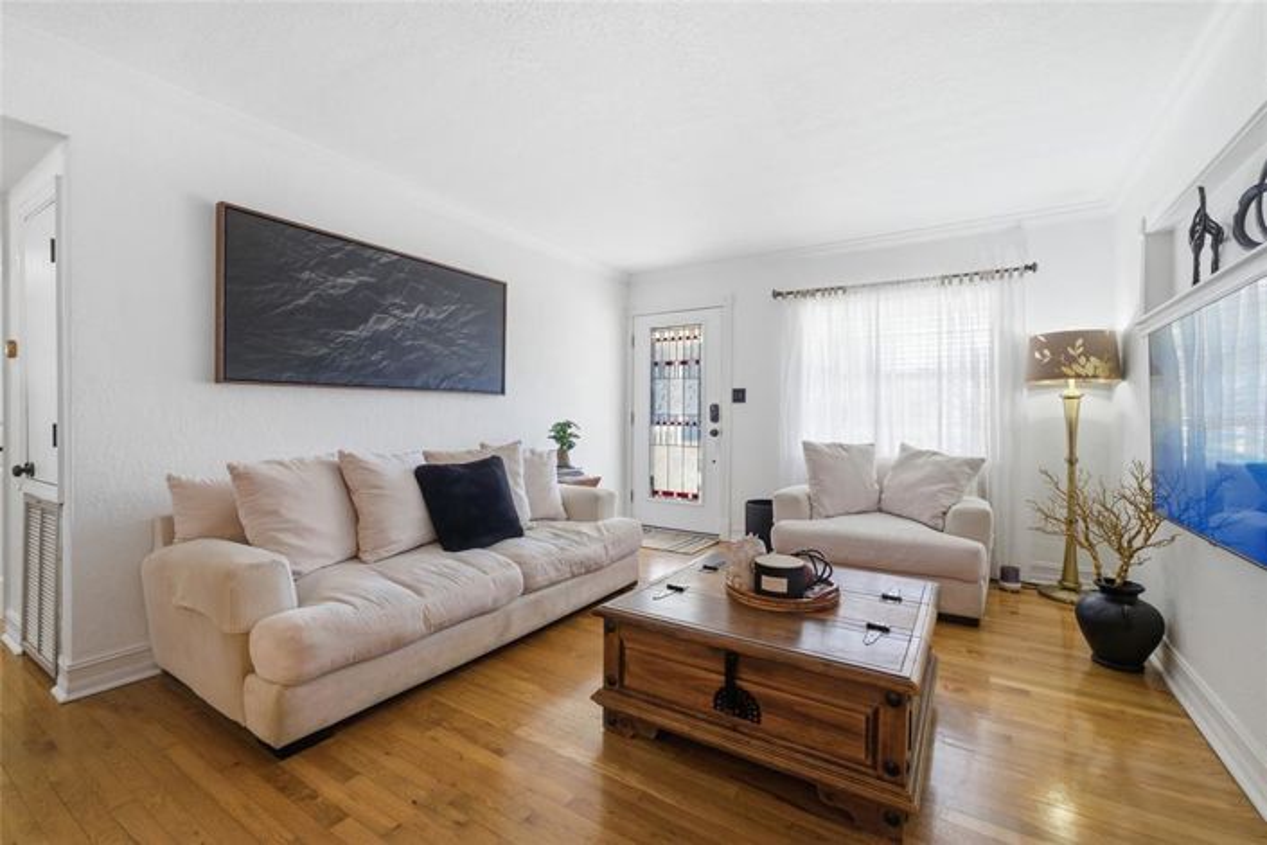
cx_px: 634
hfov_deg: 100.4
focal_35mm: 15
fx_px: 528
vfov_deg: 77.3
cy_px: 422
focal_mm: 10
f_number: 9
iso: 320
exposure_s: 1/30
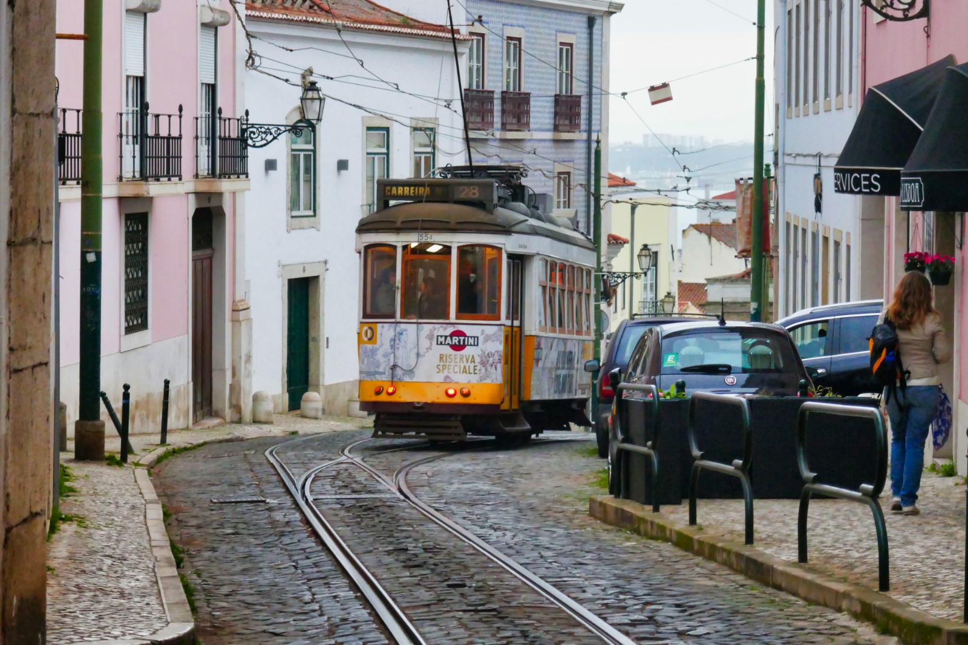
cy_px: 322
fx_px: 3145
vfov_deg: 11.7
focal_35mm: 117
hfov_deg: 17.5
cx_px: 484
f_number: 5.5
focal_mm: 42.8
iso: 2000
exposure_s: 1/80
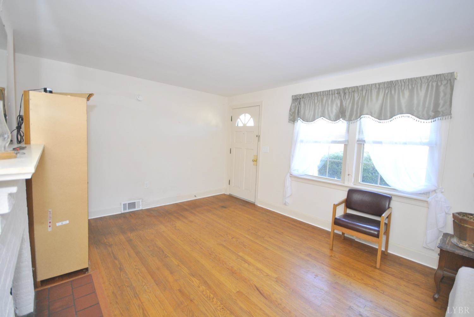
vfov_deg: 77.5
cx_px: 237
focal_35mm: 15
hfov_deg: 100.3
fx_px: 198
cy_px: 158
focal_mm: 10
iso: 400
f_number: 4
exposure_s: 1/30
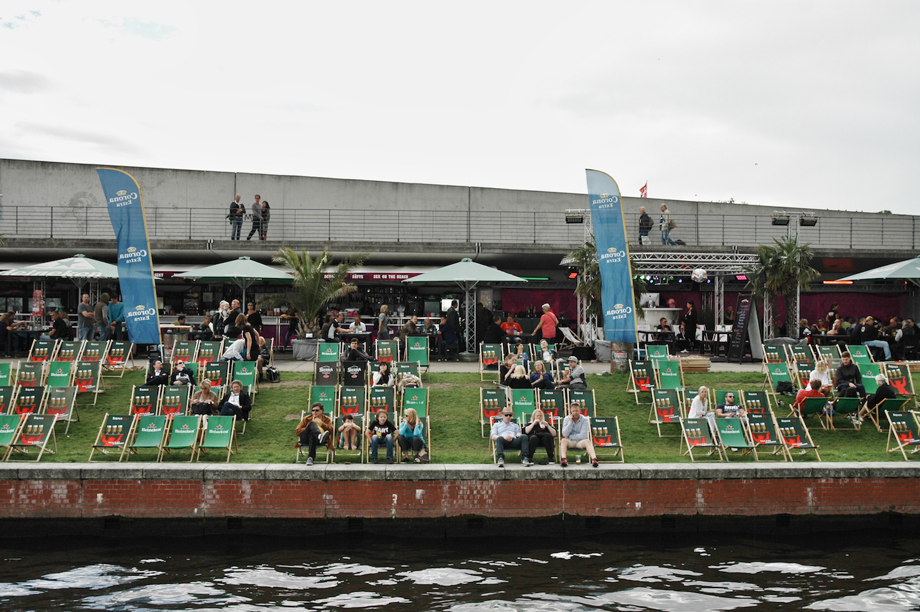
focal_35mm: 44
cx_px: 460
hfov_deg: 45.0
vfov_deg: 30.8
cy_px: 306
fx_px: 1111
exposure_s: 1/500
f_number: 4.5
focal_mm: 29
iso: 200
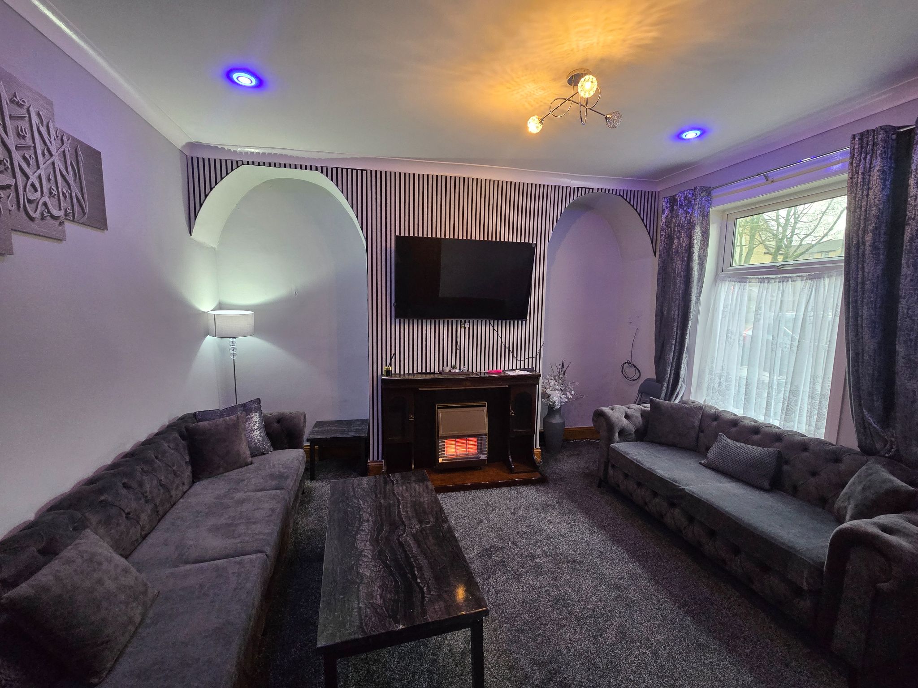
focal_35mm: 13
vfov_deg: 89.9
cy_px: 344
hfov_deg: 106.2
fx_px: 345
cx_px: 459
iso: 400
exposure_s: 1/100
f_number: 2.2
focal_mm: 2.2
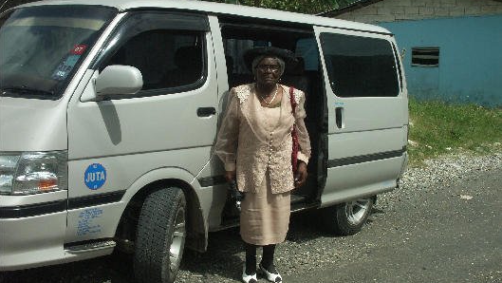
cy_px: 148
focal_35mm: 45
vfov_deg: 26.6
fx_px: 599
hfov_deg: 45.5
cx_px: 251
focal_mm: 10.57
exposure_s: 1/500
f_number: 9
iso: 100
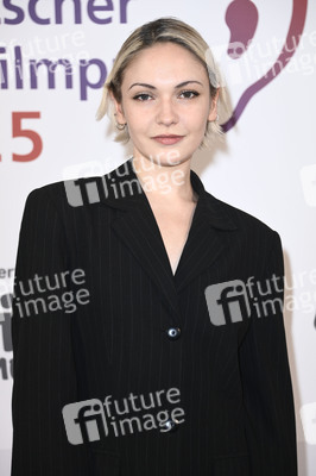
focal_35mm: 122
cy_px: 238
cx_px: 158
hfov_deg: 11.2
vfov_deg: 16.8
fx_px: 1609
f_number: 5.6
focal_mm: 122
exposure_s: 1/250
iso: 800
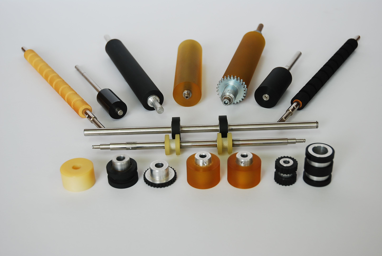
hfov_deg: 35.0
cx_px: 191
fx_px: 606
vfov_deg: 23.9
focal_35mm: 57
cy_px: 128
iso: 200
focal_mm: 38
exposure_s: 1/80
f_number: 5.6
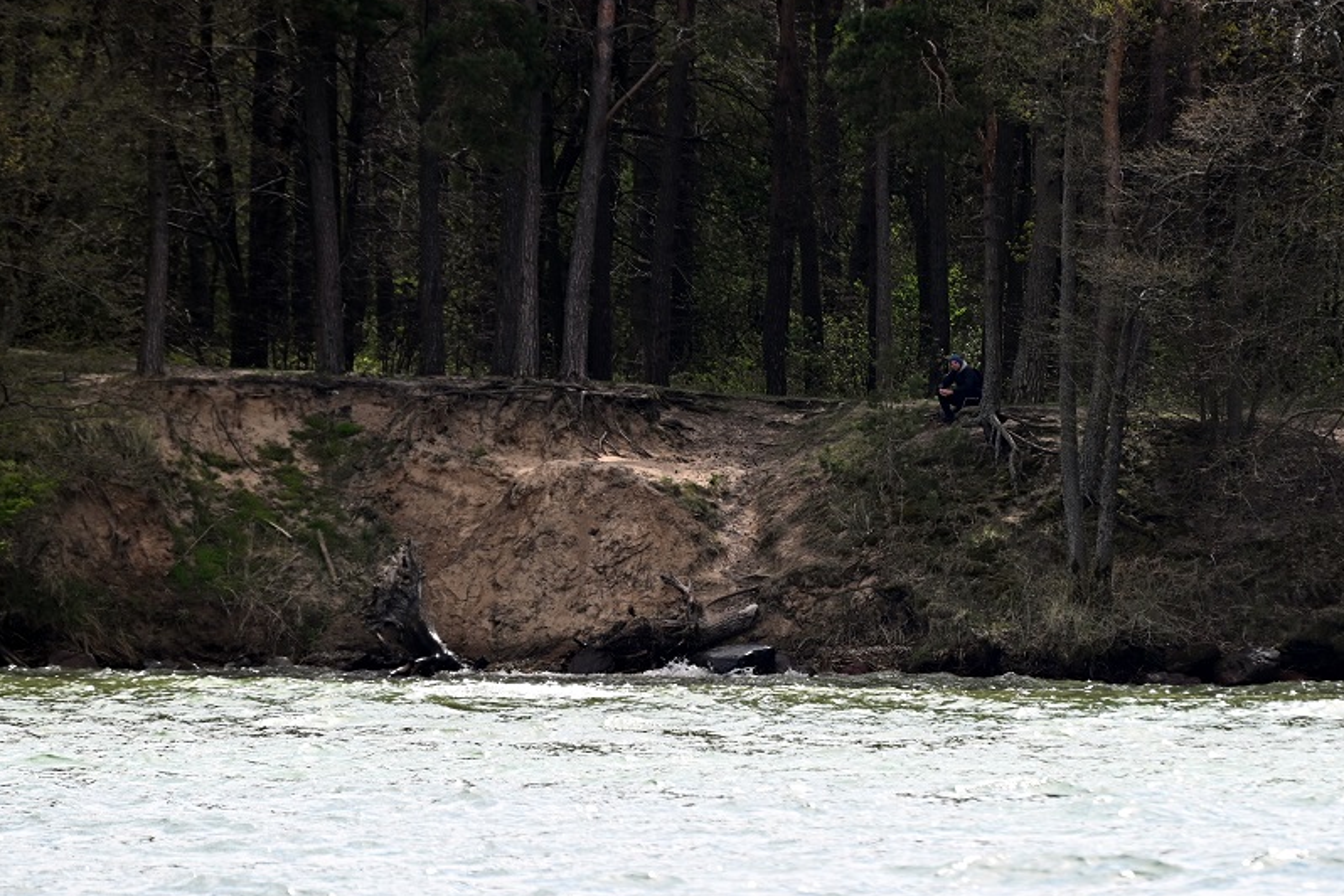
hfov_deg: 5.5
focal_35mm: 376
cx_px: 802
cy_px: 511
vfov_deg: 3.7
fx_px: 14036
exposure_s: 1/1000
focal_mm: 300
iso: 360
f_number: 5.6
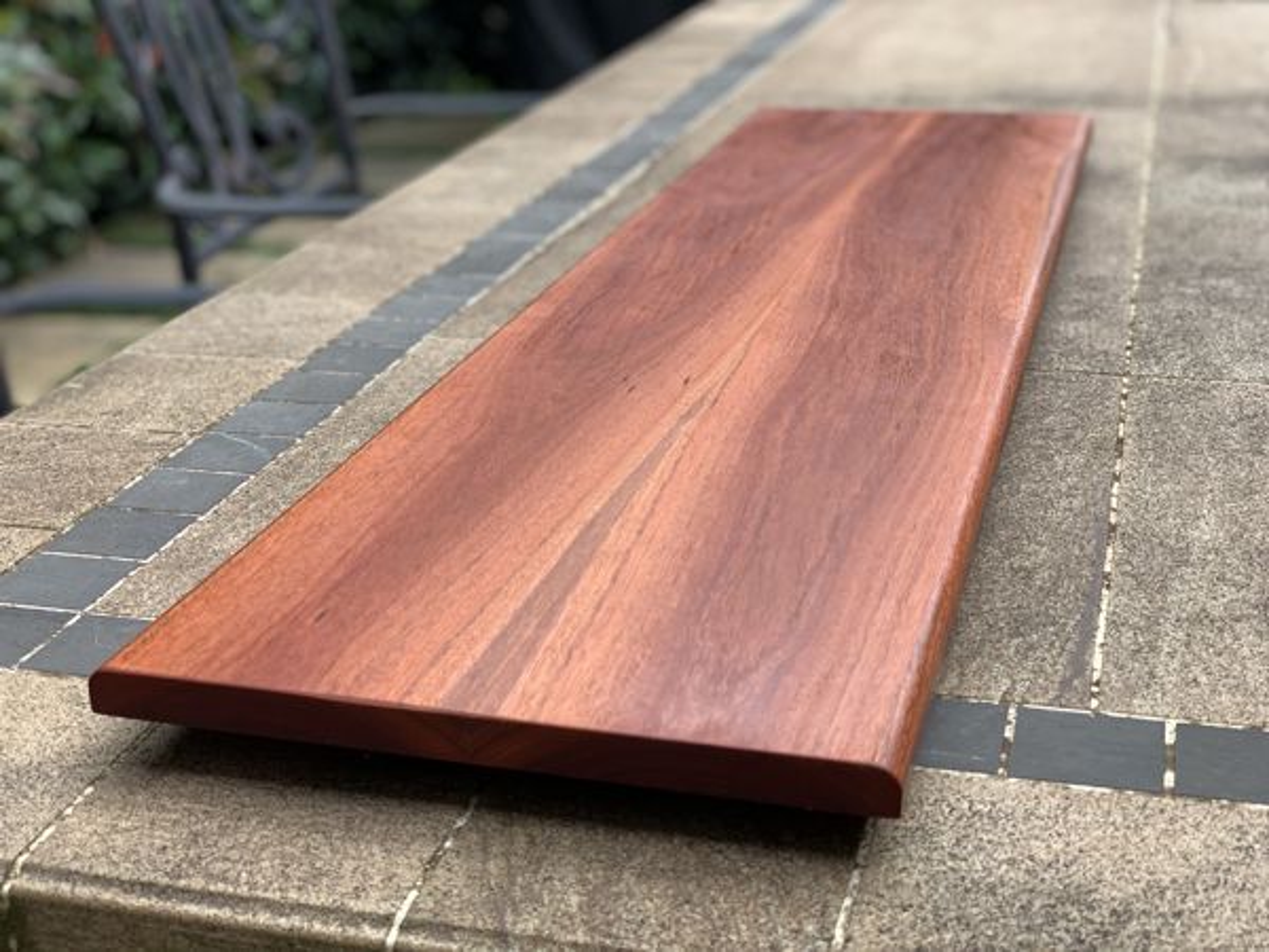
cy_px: 476
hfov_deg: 36.8
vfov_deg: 28.0
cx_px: 634
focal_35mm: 52
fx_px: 1906
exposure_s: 1/358
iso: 16
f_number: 2.4
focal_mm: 6
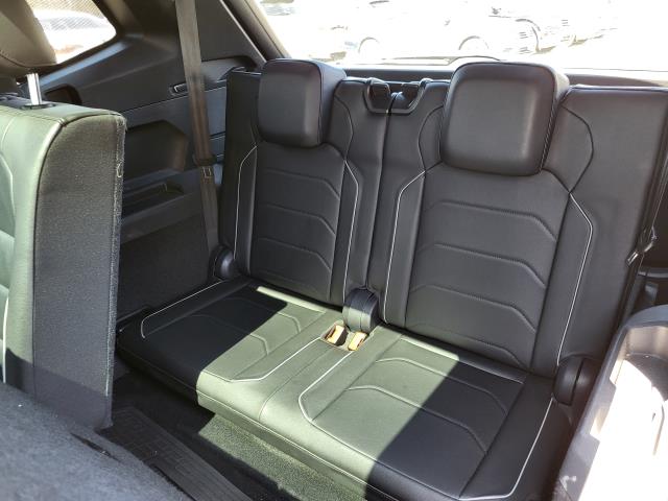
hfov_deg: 67.3
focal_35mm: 26
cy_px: 250
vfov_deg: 53.1
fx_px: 502
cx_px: 334
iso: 200
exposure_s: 1/60
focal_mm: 5.4
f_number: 1.8
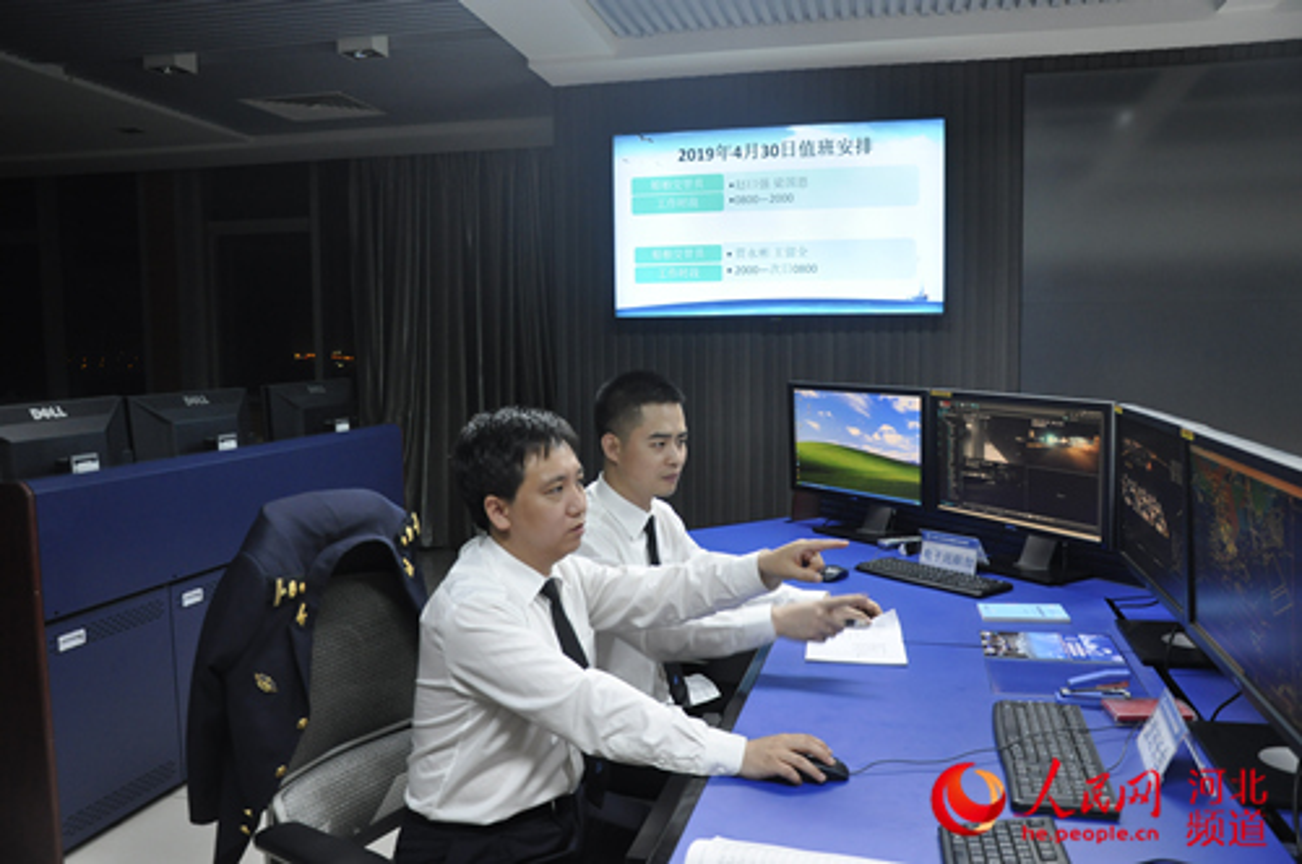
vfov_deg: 47.8
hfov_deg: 67.4
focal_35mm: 27
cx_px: 651
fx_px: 975
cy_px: 432
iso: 800
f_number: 3.5
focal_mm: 18
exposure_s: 1/40
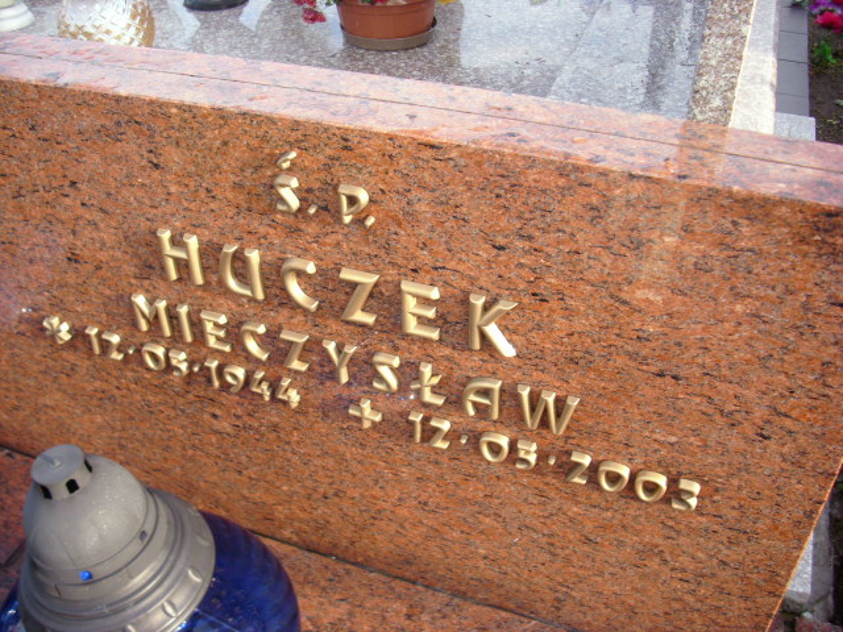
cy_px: 316
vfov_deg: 38.7
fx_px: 901
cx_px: 422
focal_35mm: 37
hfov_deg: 50.1
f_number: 2.8
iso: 50
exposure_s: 1/148
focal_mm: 6.2
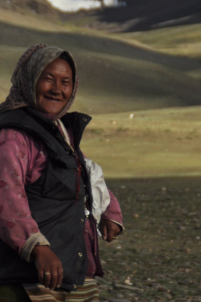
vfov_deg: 7.0
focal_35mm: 296
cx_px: 62
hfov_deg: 4.6
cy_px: 218
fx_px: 2485
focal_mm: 86
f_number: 5.6
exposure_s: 1/400
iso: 200
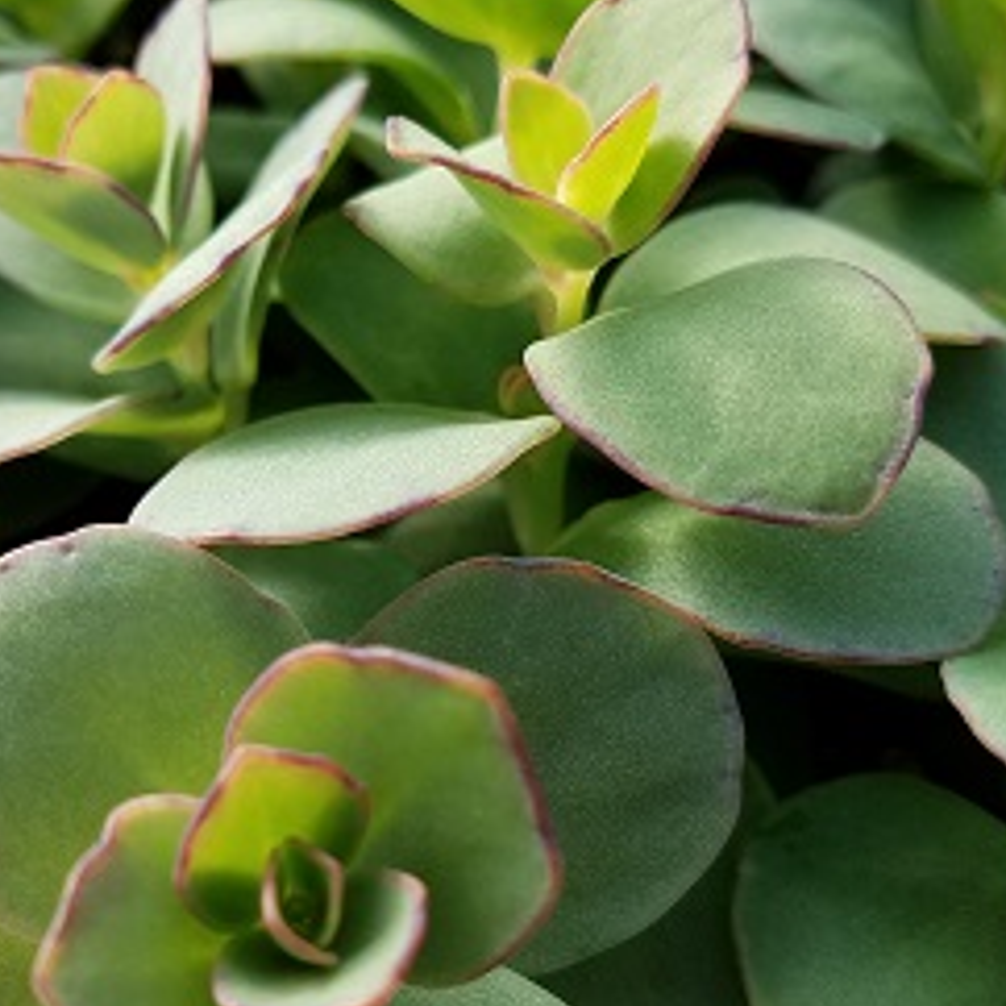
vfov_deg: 40.9
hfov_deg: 40.7
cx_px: 391
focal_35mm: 41
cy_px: 549
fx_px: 1348
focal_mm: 4.2
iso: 50
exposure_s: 1/666
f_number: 1.7
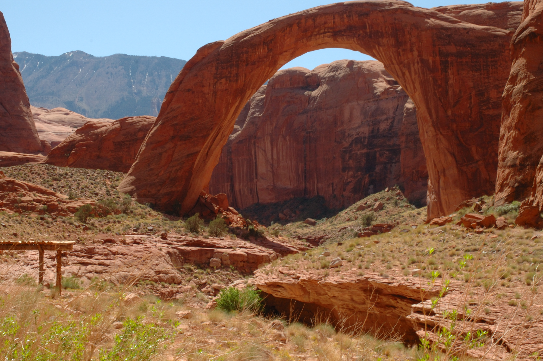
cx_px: 245
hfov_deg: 33.6
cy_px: 132
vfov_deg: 22.7
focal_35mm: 60
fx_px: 899
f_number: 20
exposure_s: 1/60
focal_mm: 31
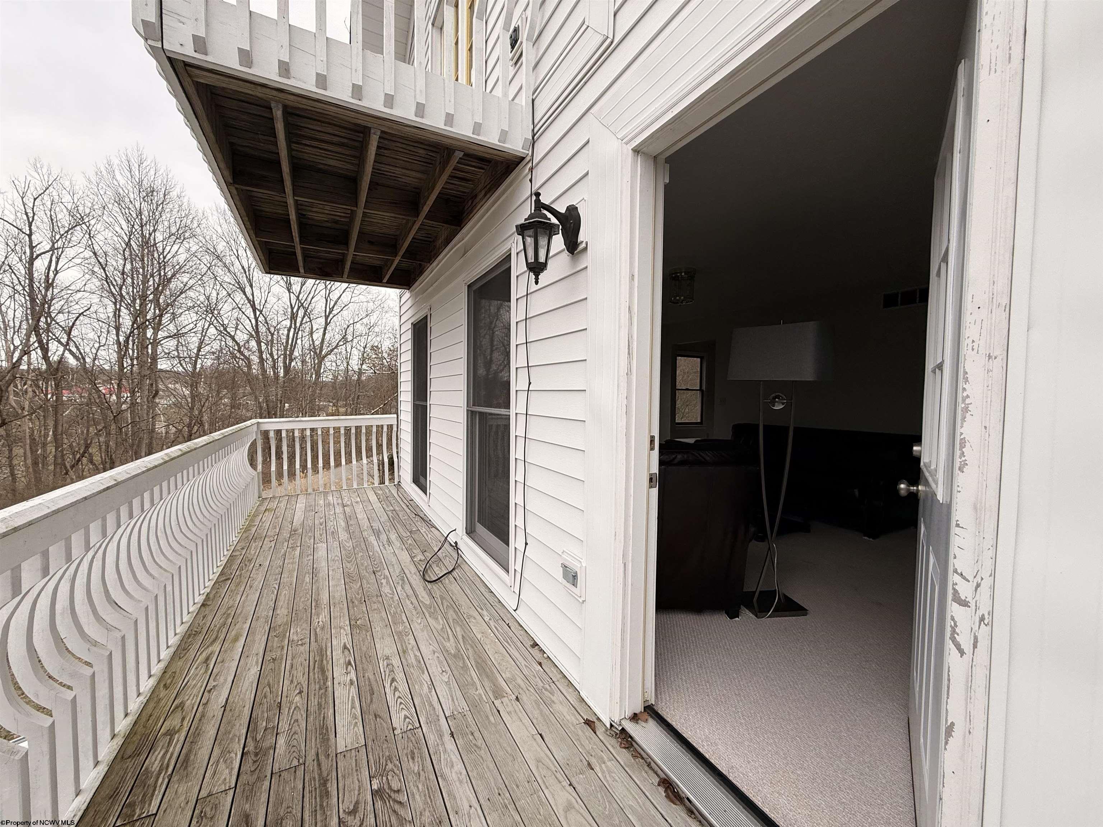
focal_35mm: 14
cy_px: 414
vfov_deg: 85.7
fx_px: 446
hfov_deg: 102.1
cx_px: 552
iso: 50
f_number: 2.2
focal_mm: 2.22
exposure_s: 1/531
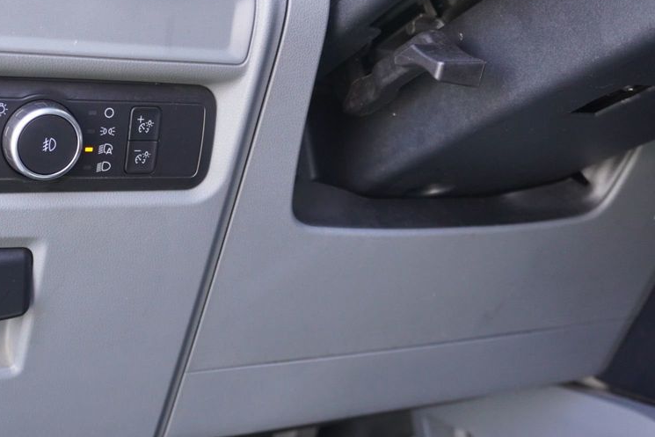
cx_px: 233
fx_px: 1013
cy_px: 175
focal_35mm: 56
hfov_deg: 35.6
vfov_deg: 24.3
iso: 1250
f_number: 4.5
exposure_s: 1/160
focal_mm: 27
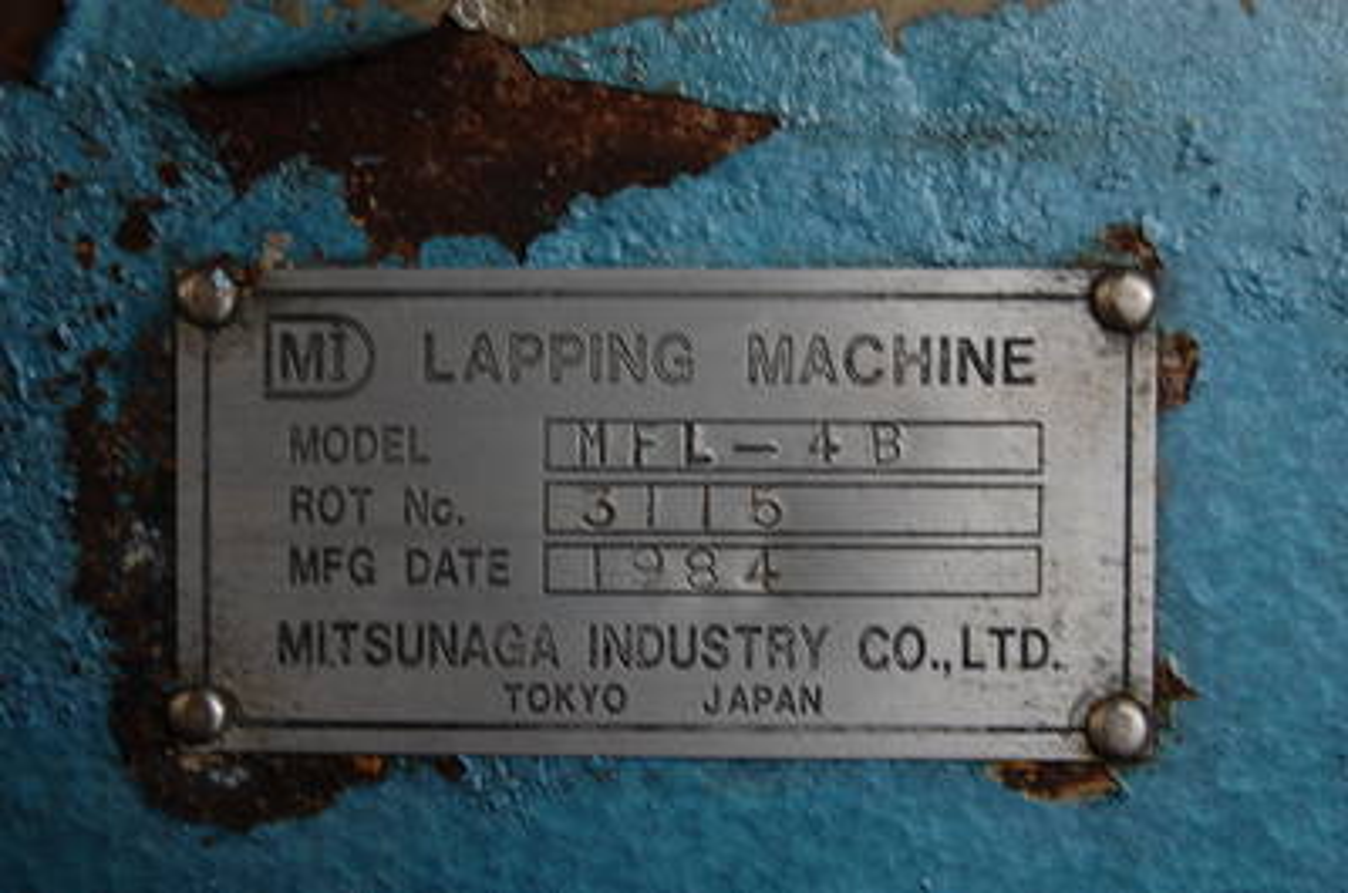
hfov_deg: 24.7
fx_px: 3083
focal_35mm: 82
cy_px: 446
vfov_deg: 16.5
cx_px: 674
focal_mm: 55
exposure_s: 1/30
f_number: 5.6
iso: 500
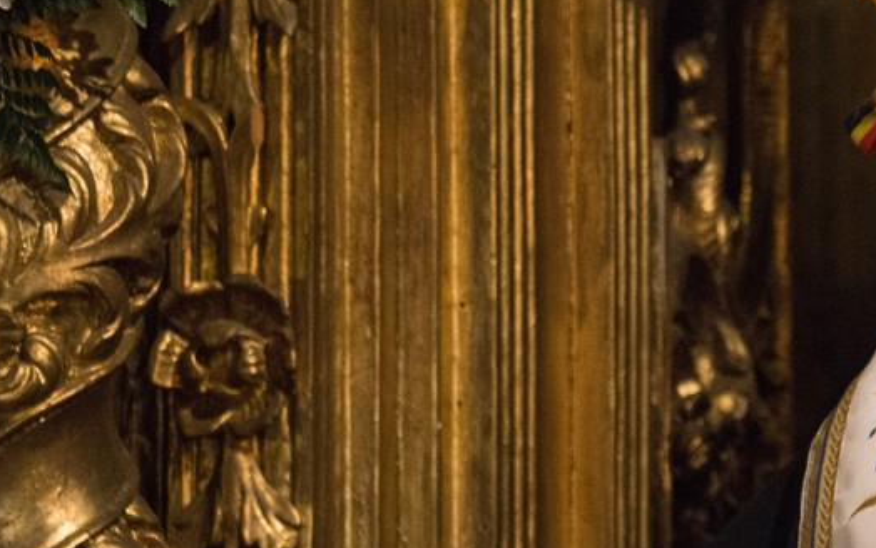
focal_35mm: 293
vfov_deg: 4.5
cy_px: 219
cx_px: 1074
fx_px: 6998
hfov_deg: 7.1
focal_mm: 105
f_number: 5.3
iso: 5000
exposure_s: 1/40
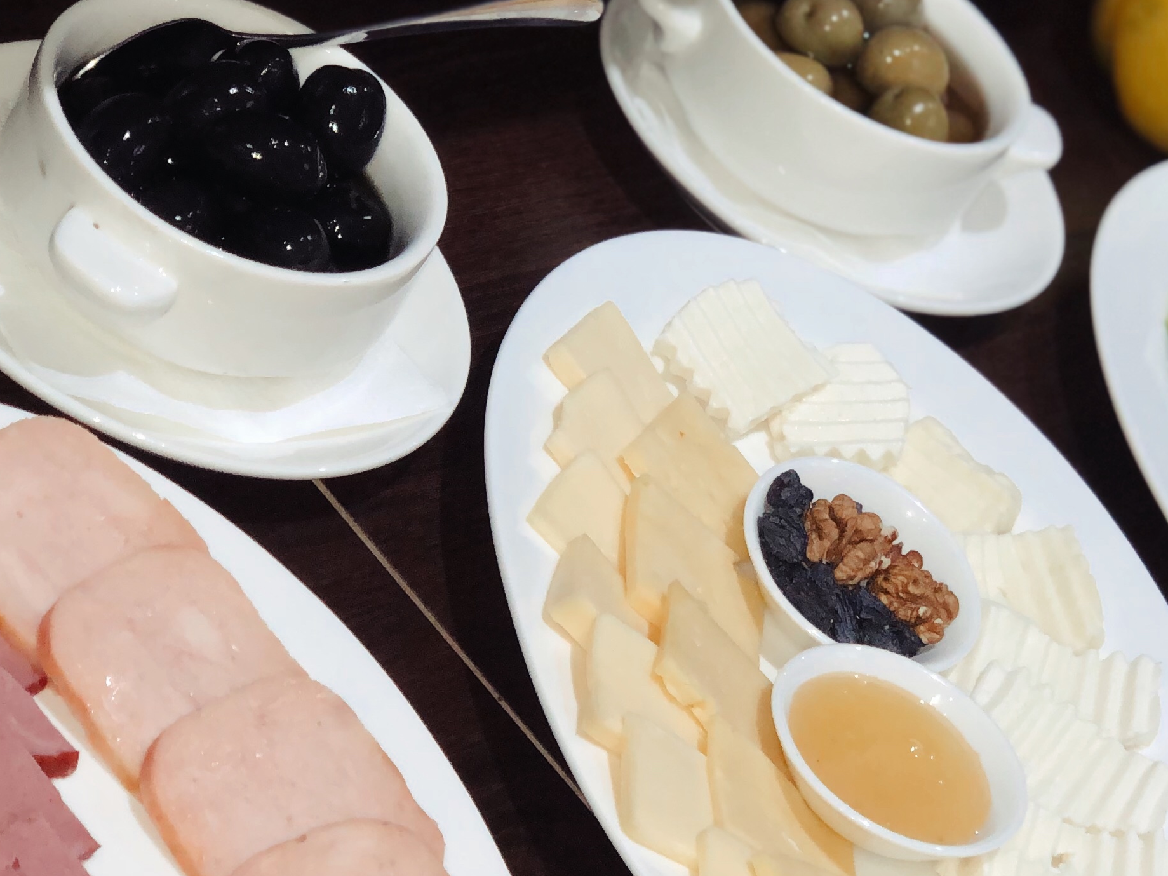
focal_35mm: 114
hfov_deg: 17.2
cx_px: 794
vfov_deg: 13.0
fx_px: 3846
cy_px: 501
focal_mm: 6
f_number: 2.4
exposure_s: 1/33
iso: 40
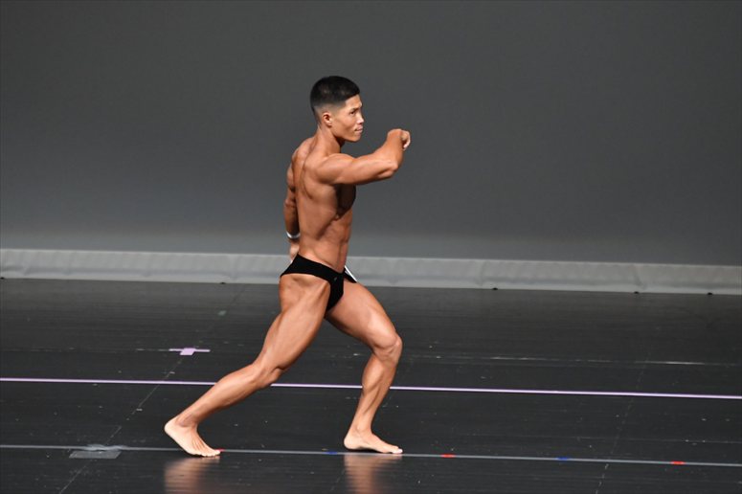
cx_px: 371
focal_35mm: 375
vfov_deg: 3.7
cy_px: 247
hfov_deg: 5.5
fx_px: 7725
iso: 4000
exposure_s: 1/400
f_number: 5.6
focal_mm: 250
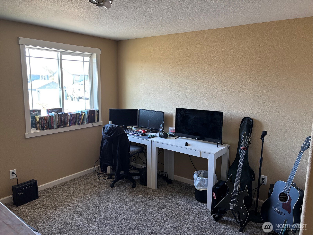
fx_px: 235
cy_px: 118
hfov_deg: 67.3
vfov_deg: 53.1
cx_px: 156
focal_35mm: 26
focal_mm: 5.96
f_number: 1.6
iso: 125
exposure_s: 1/73
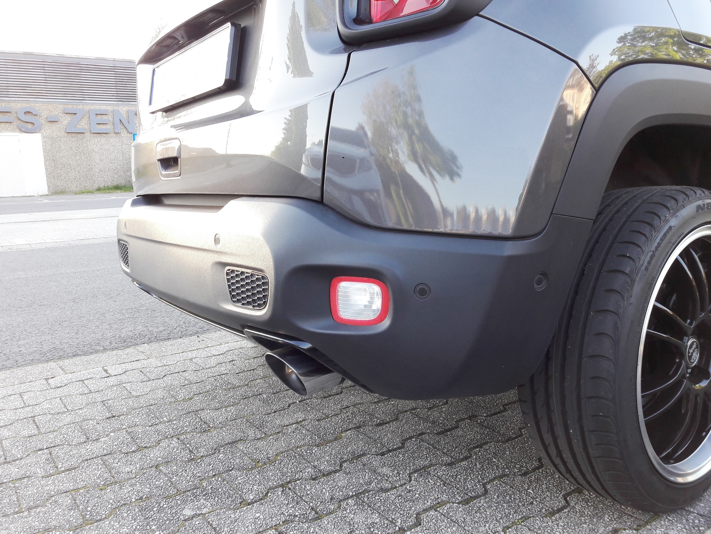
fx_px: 575
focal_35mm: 28
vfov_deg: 49.7
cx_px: 356
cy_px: 267
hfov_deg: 63.4
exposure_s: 1/50
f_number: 1.9
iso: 40
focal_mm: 3.7
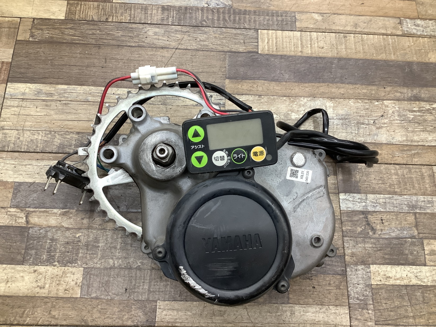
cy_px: 164
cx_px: 218
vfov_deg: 45.5
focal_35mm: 31
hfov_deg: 58.3
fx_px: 391
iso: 160
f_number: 2.4
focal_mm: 3.3
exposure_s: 1/60
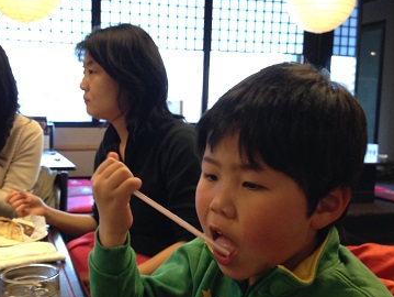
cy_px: 172
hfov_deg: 41.6
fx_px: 513
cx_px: 140
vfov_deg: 32.2
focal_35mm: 45
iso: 125
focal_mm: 4.12
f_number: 2.4
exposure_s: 1/20
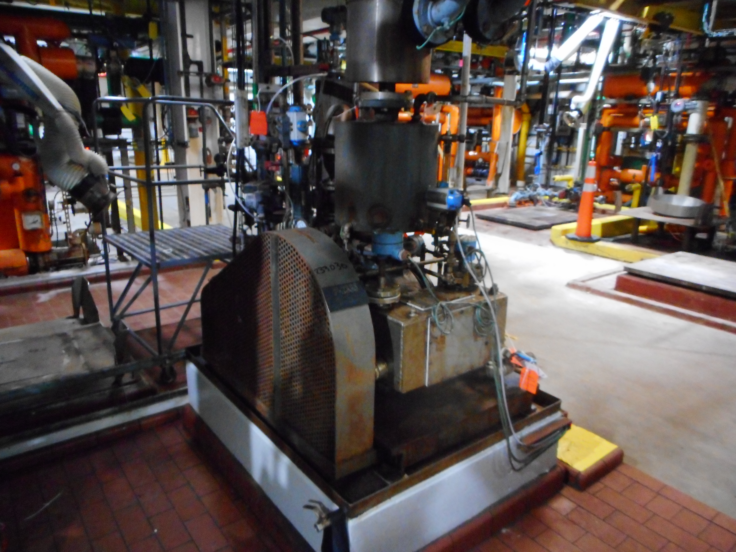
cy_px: 276
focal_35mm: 25
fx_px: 532
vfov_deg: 54.9
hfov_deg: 69.4
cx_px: 368
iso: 800
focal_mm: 4.5
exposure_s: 1/10
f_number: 3.7
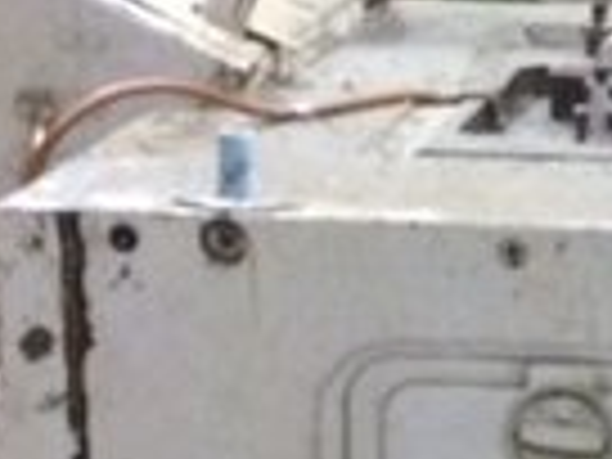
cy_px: 405
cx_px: 1125
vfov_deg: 8.7
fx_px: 3006
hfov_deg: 10.8
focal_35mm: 170
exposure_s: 1/15
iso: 320
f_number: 2.2
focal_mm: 4.15
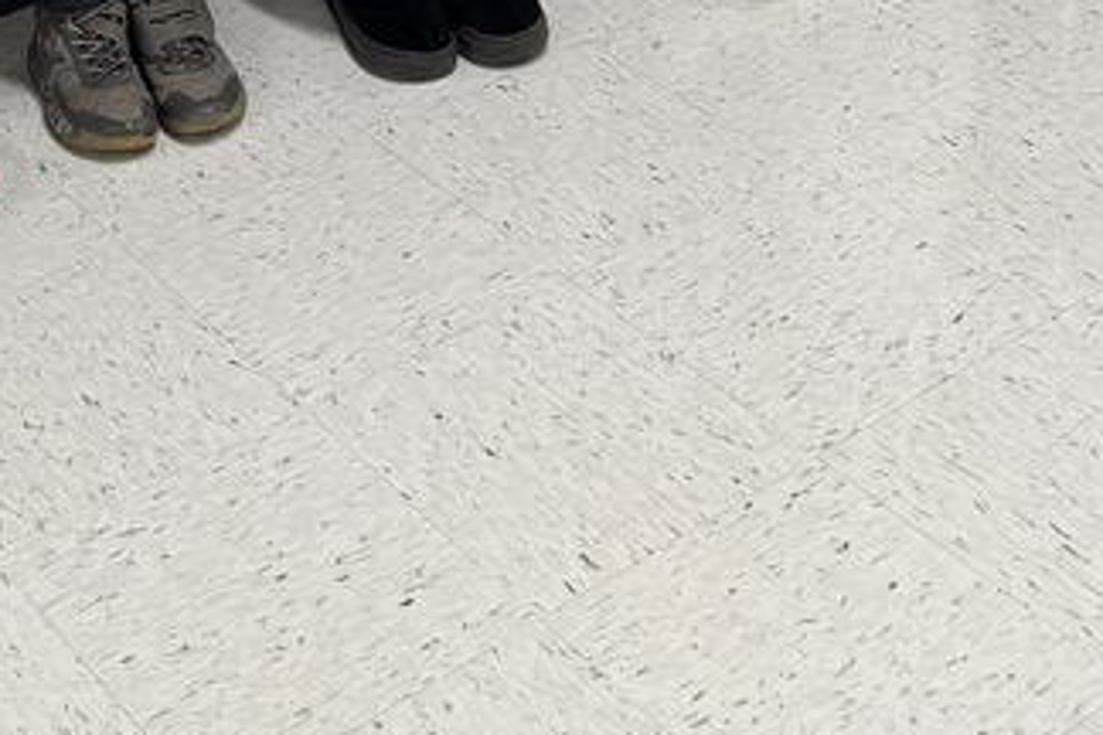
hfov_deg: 25.2
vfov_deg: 14.2
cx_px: 208
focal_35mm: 79
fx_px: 2420
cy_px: -766
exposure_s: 1/120
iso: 200
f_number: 1.78
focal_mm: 6.76
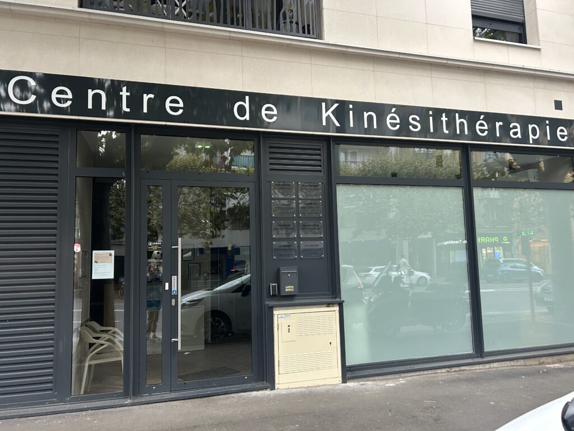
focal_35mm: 26
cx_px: 287
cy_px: 216
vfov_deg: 53.1
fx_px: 431
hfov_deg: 67.3
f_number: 1.5
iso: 200
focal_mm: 5.7
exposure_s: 1/60
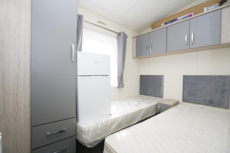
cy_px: 76
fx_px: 102
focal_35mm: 16
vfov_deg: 73.8
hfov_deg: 96.7
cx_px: 115
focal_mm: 16
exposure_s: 1/60
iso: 100
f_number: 5.6
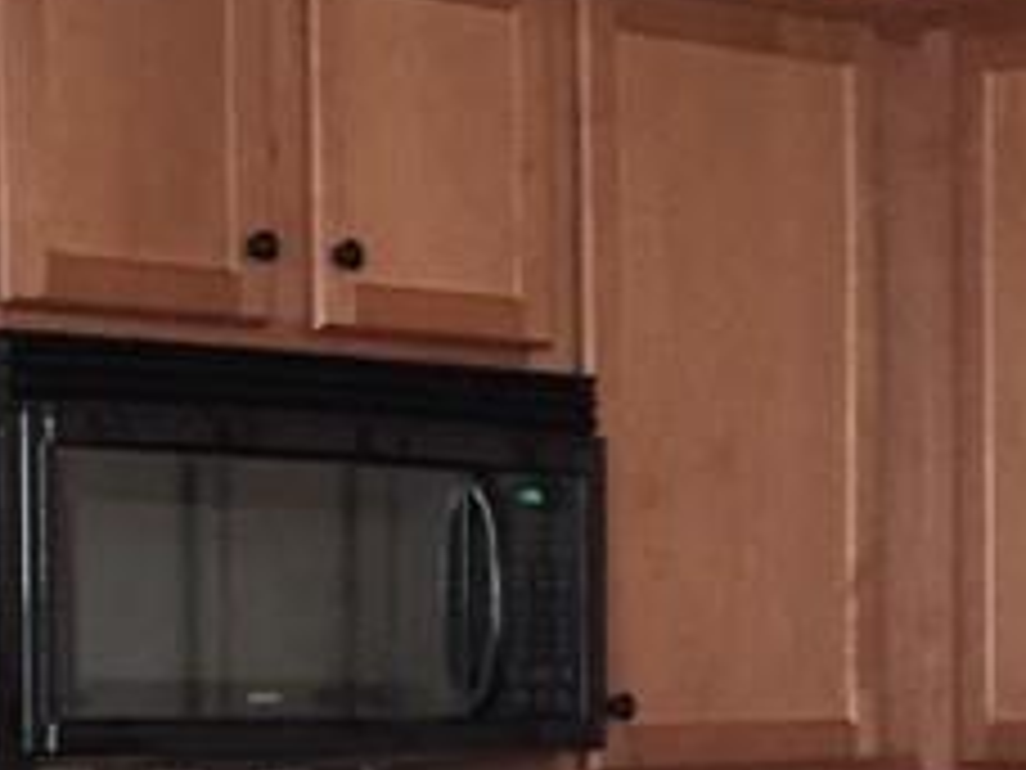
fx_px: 3853
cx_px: 896
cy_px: 869
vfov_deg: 11.2
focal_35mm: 130
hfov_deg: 15.0
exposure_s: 1/30
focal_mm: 4.15
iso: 200
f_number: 2.2
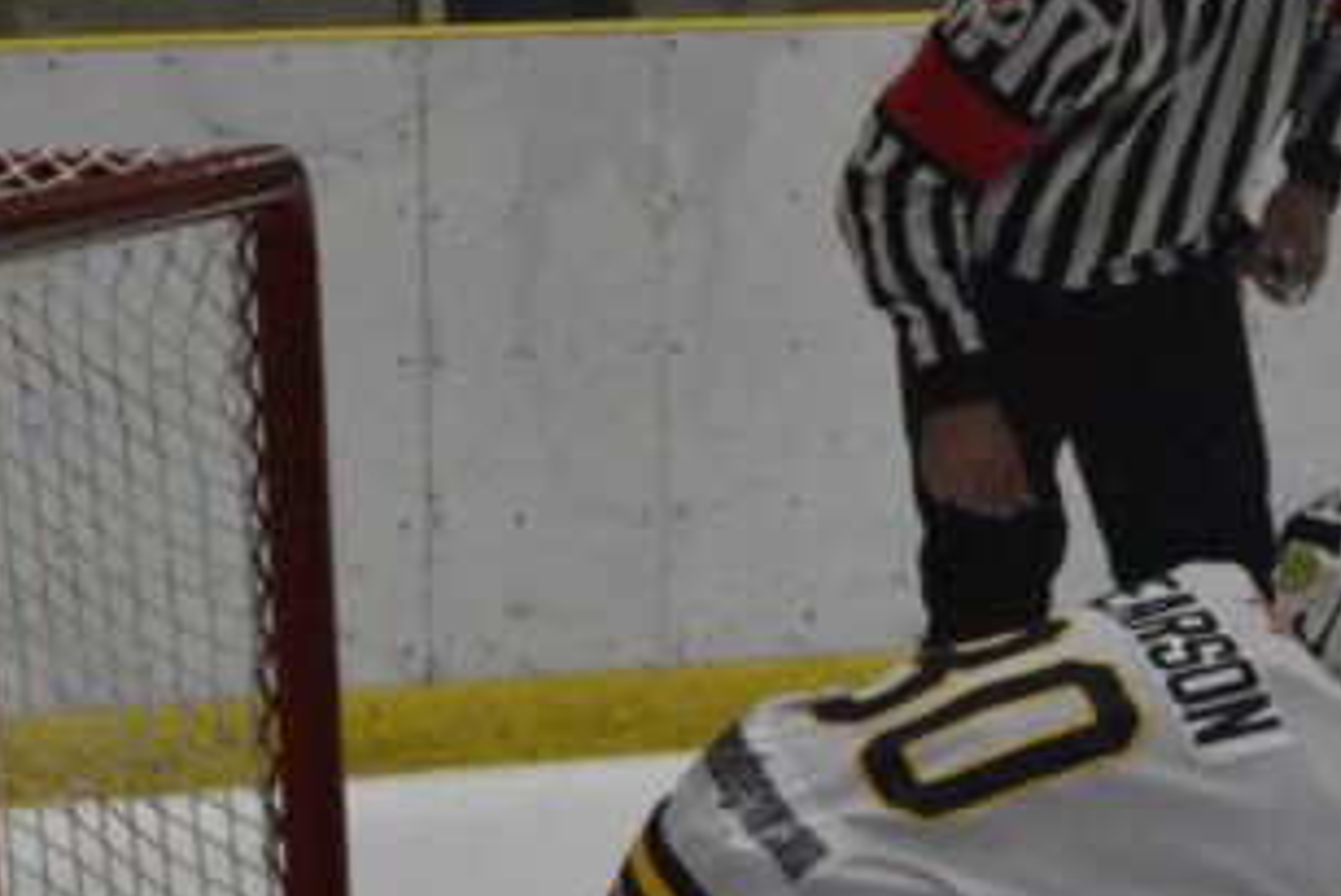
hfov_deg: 5.2
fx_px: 14534
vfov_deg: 3.5
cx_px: 1935
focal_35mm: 390
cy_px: 903
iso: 10000
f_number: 14
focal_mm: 78
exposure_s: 1/500
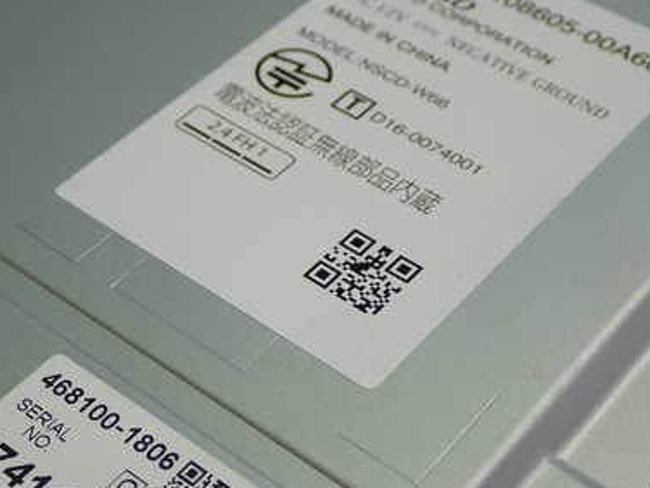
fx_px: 1408
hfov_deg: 25.9
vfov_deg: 19.6
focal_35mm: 75
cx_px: 266
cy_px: 275
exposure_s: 1/100
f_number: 3.1
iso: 200
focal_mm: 8.4
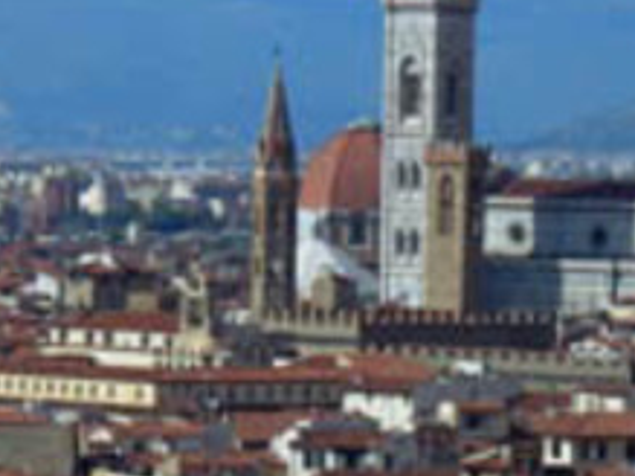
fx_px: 6105
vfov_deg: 4.5
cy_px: 412
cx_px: 534
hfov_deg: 5.9
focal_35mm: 333
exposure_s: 1/174
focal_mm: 23.4
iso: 50
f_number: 8.2
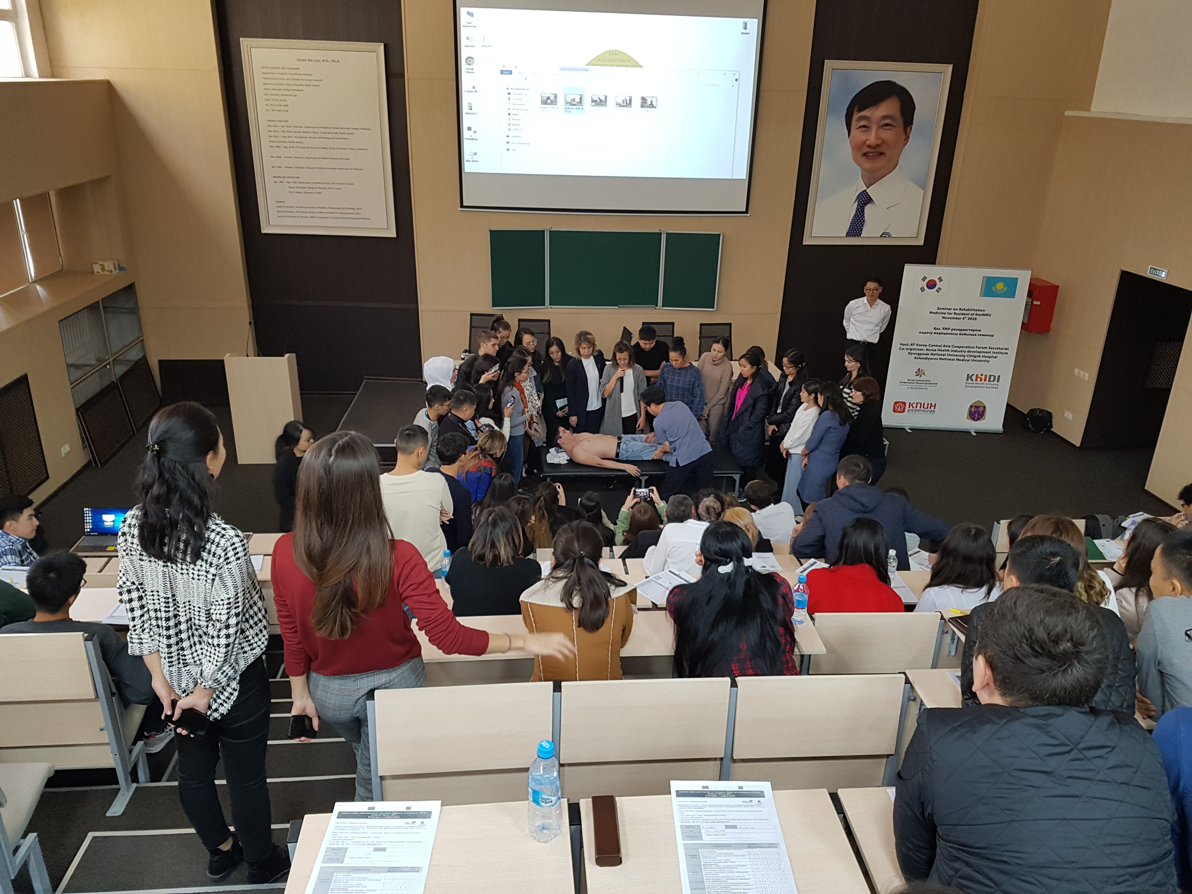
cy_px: 447
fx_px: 895
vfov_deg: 53.1
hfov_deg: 67.3
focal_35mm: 26
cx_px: 596
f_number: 1.7
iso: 160
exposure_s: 1/60
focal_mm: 4.2
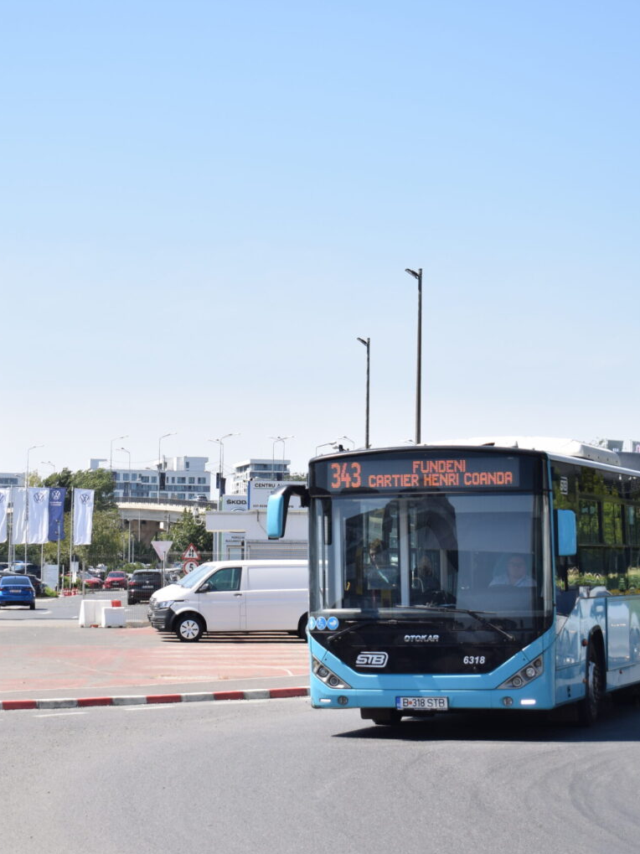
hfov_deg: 14.8
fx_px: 2466
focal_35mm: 100
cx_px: 230
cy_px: 427
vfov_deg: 19.6
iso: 200
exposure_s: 1/640
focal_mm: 46
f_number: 6.3
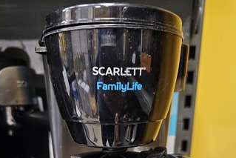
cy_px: 172
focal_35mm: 36
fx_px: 236
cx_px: 115
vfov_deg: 32.6
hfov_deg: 53.1
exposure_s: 1/50
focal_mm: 6.3
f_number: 1.7
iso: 640
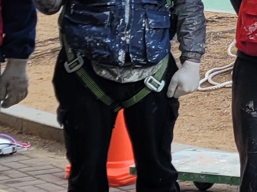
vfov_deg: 8.0
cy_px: -13
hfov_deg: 10.1
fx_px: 1365
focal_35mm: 184
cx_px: 476
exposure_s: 1/185
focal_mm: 5.4
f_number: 1.8
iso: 40
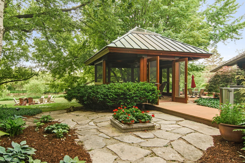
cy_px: 84
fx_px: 143
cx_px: 104
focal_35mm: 21
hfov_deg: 80.6
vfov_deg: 59.5
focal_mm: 12
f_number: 8
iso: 200
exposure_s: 1/60
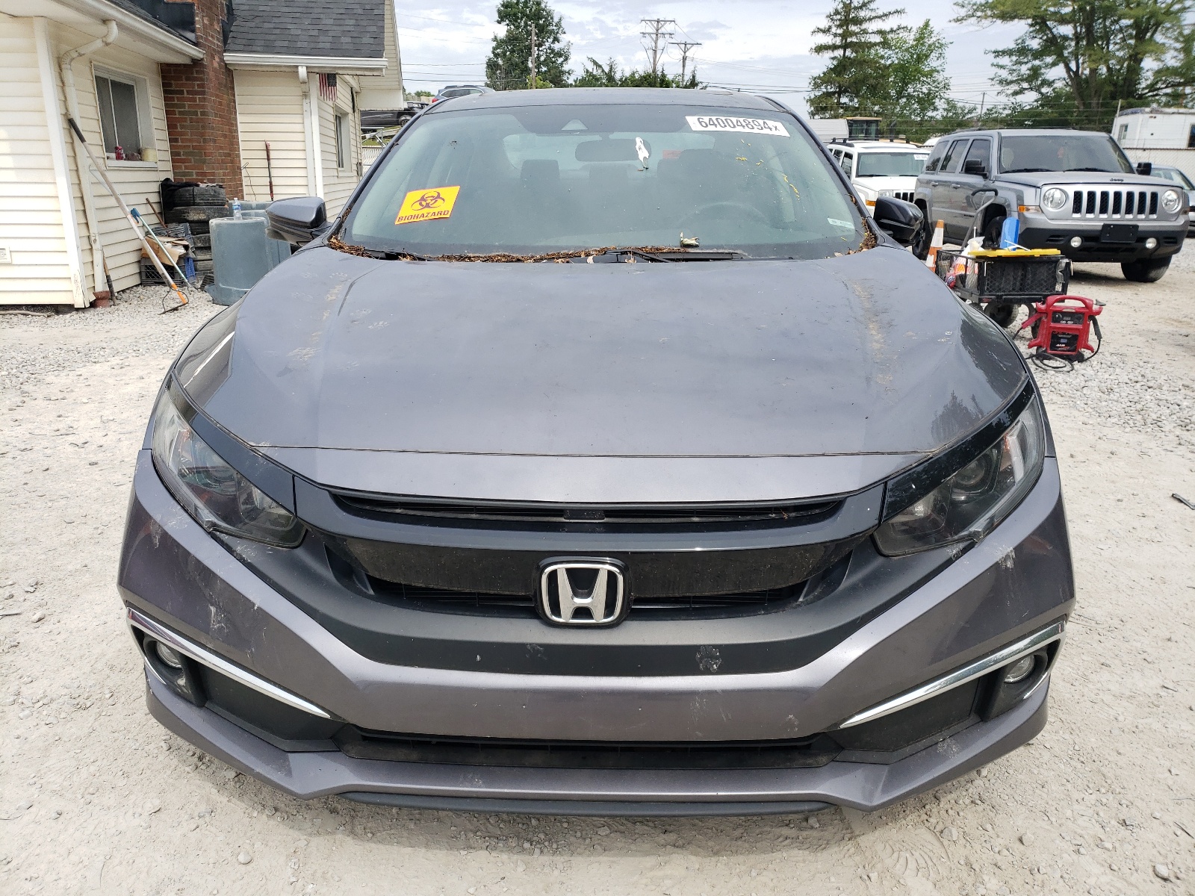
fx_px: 898
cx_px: 598
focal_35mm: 26
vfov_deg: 53.1
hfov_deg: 67.3
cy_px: 448
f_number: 1.5
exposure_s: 1/1667
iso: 50
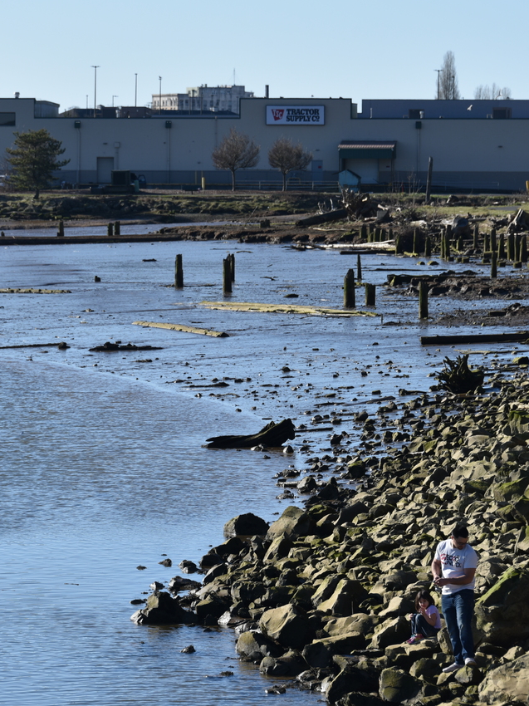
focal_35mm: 210
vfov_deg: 9.4
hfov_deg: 7.1
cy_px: 352
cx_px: 201
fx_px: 4281
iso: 100
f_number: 8
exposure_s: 1/320
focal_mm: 145
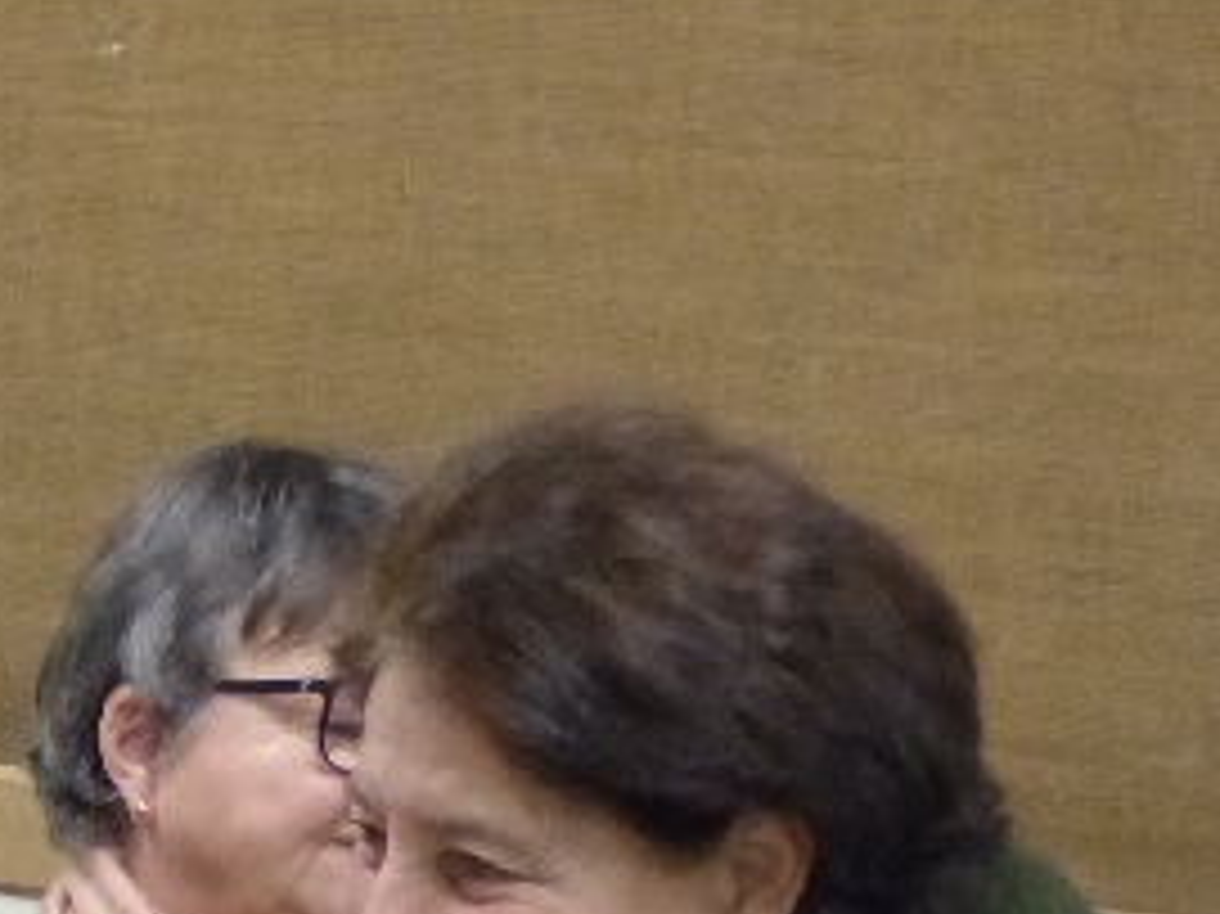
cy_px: 1481
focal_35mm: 171
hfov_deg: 11.1
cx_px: -693
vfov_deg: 8.4
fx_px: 6024
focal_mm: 9.4
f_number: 2.8
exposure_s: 1/60
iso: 800
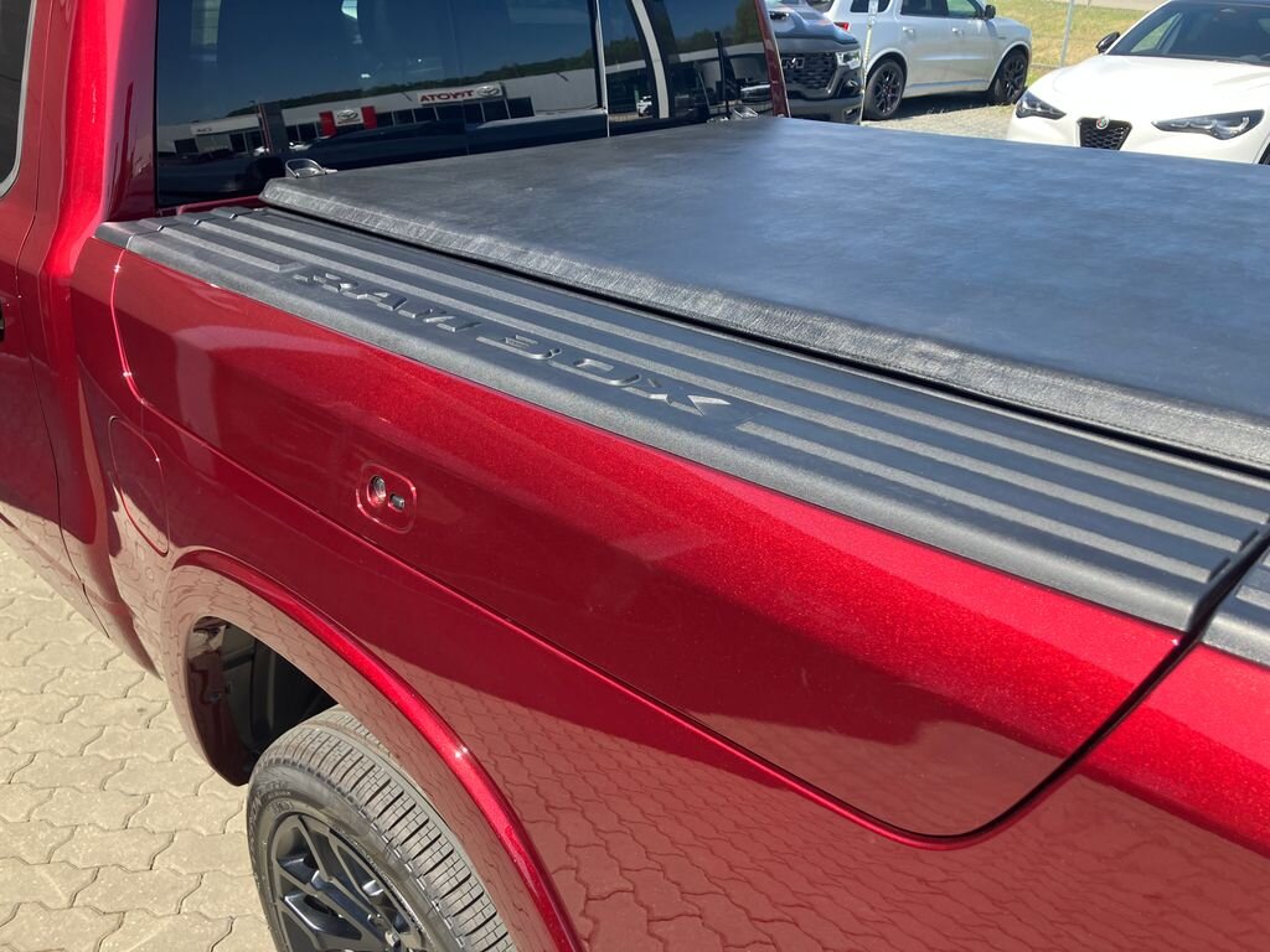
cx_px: 635
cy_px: 476
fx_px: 1027
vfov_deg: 49.7
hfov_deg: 63.4
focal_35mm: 28
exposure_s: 1/467
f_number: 1.8
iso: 32
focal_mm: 3.99
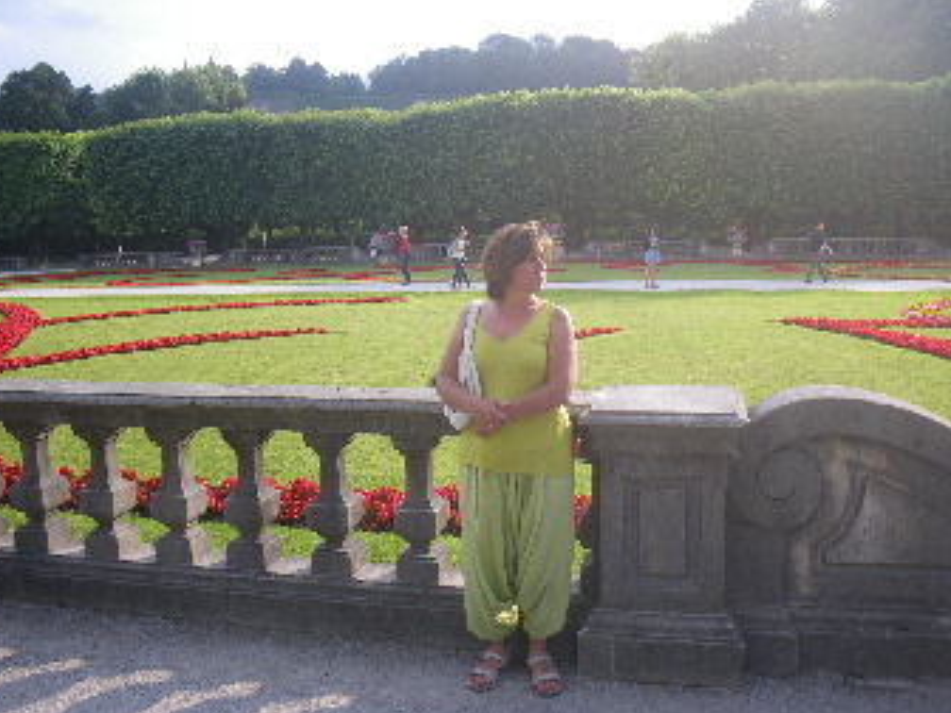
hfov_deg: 56.8
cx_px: 501
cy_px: 382
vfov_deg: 44.1
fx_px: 879
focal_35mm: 32
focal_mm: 5
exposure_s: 1/160
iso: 50
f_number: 3.5
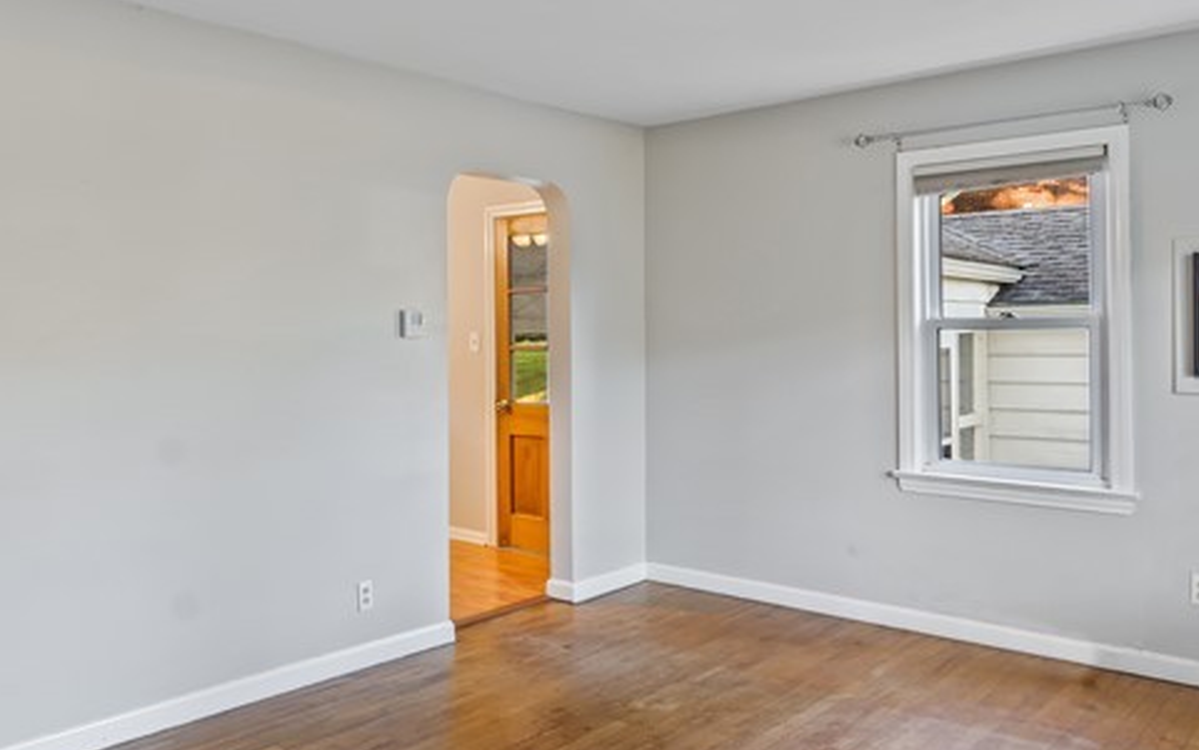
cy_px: 325
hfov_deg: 61.0
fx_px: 980
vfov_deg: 41.7
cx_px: 377
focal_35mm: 30
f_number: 8
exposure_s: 1
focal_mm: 13
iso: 320
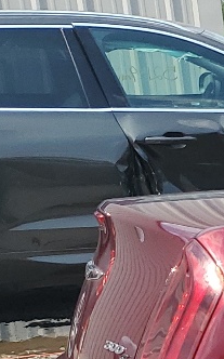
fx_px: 1301
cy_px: 383
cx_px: 858
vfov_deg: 15.4
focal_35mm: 133
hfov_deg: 7.4
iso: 50
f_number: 1.5
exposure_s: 1/1667
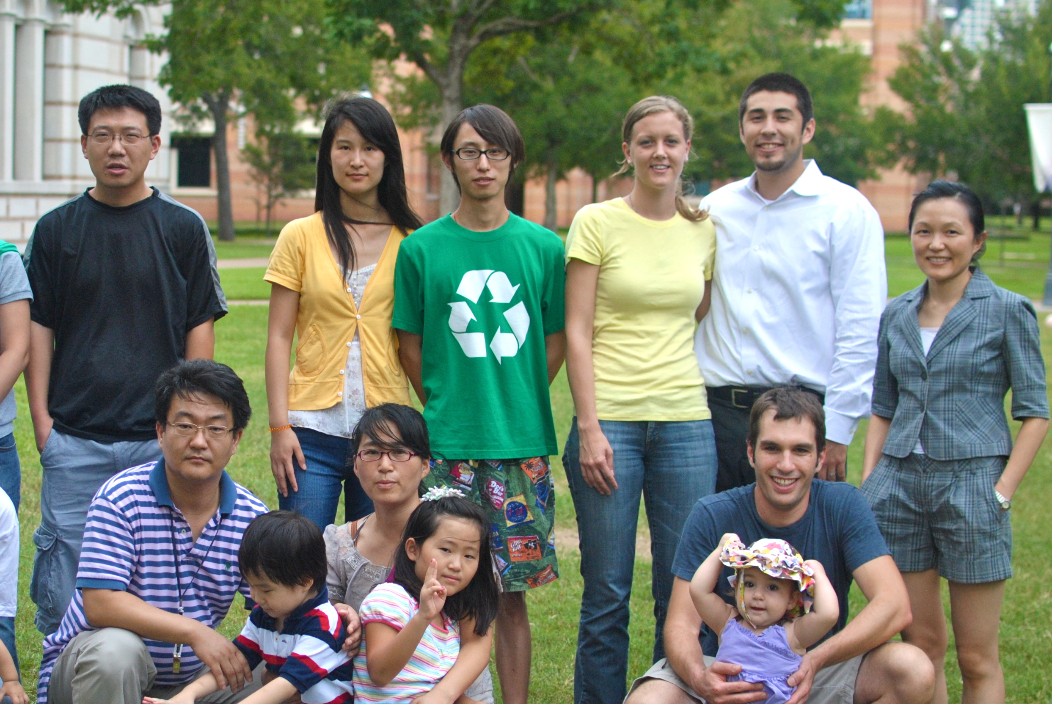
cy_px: 418
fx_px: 2393
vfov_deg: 16.7
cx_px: 300
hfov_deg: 24.6
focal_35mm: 82
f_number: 2.2
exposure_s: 1/1600
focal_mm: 35
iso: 400
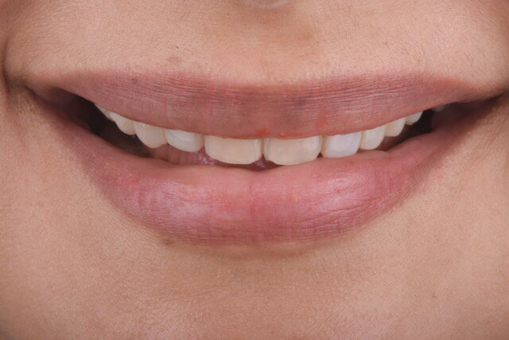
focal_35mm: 158
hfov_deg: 13.0
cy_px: 170
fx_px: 2227
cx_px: 254
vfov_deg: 8.7
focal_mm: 105
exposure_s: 1/200
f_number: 32
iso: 100
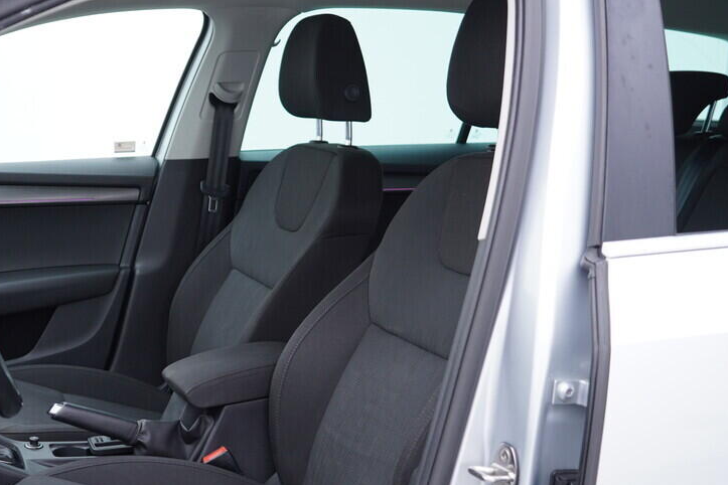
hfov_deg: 38.4
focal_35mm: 51
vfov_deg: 26.3
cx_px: 233
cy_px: 327
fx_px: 1031
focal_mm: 24
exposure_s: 1/40
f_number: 2.8
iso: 125
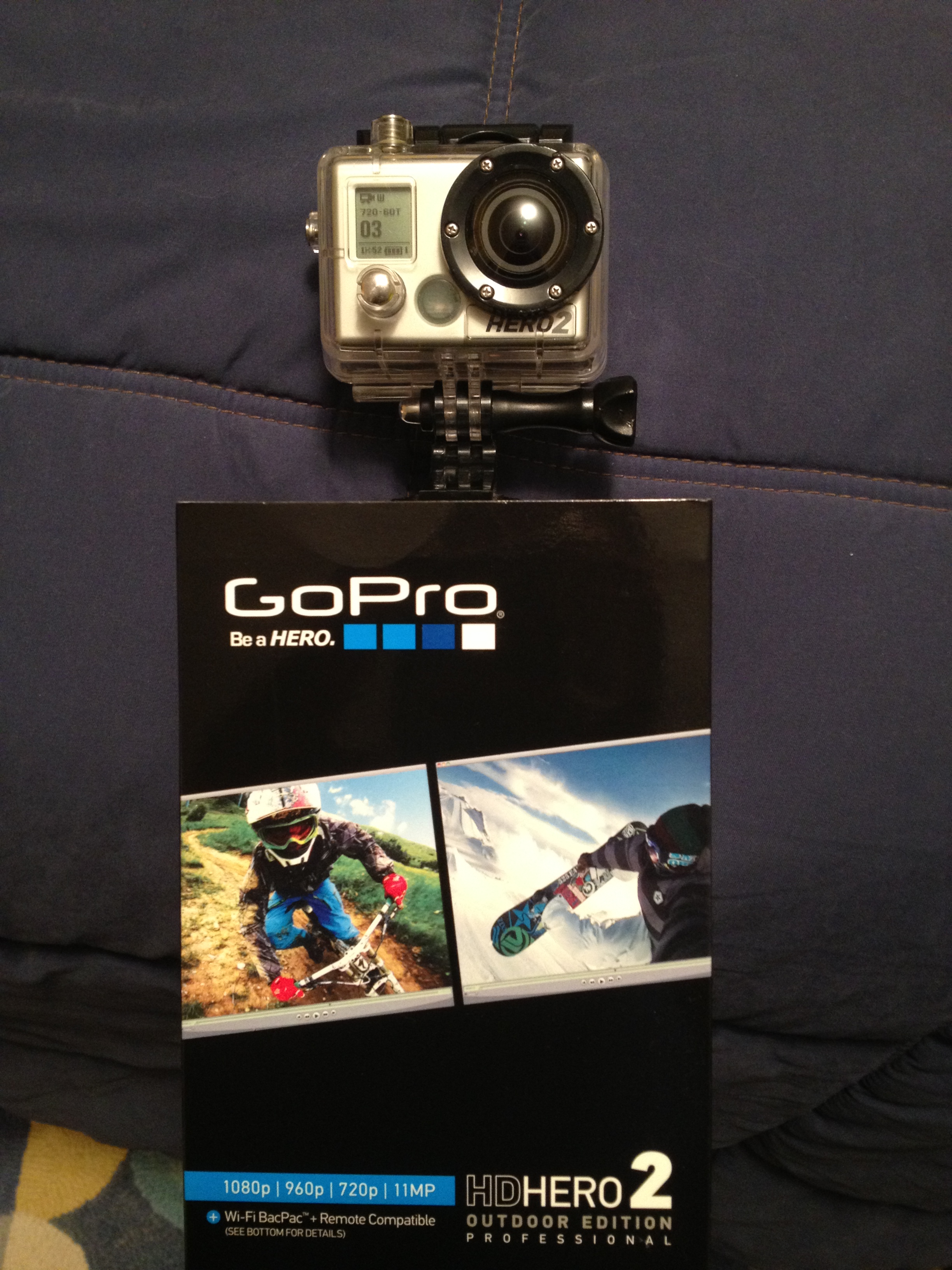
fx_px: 1283
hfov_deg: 40.7
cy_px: 635
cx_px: 476
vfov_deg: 52.6
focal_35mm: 35
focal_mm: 4.28
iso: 250
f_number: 2.4
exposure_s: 1/20
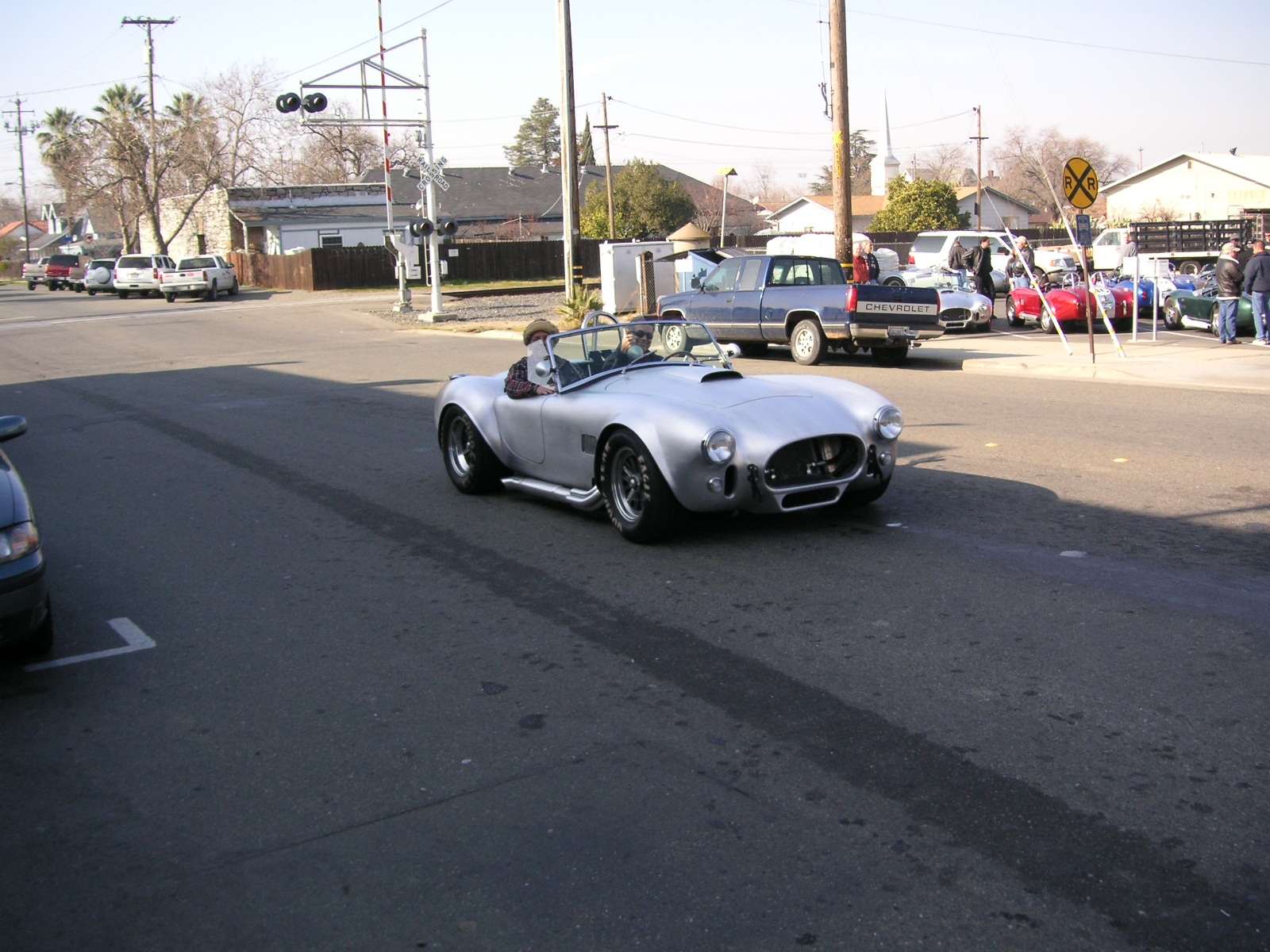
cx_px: 635
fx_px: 1357
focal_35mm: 37
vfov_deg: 38.7
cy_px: 476
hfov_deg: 50.1
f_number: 2.8
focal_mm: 6.1
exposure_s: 1/350
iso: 50
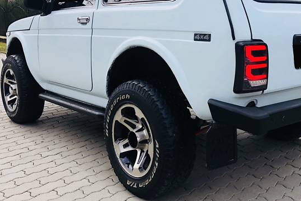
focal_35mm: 43
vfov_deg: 30.8
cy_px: 60
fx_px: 359
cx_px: 193
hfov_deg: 45.0
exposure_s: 1/607
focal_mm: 4
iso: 20
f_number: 1.8
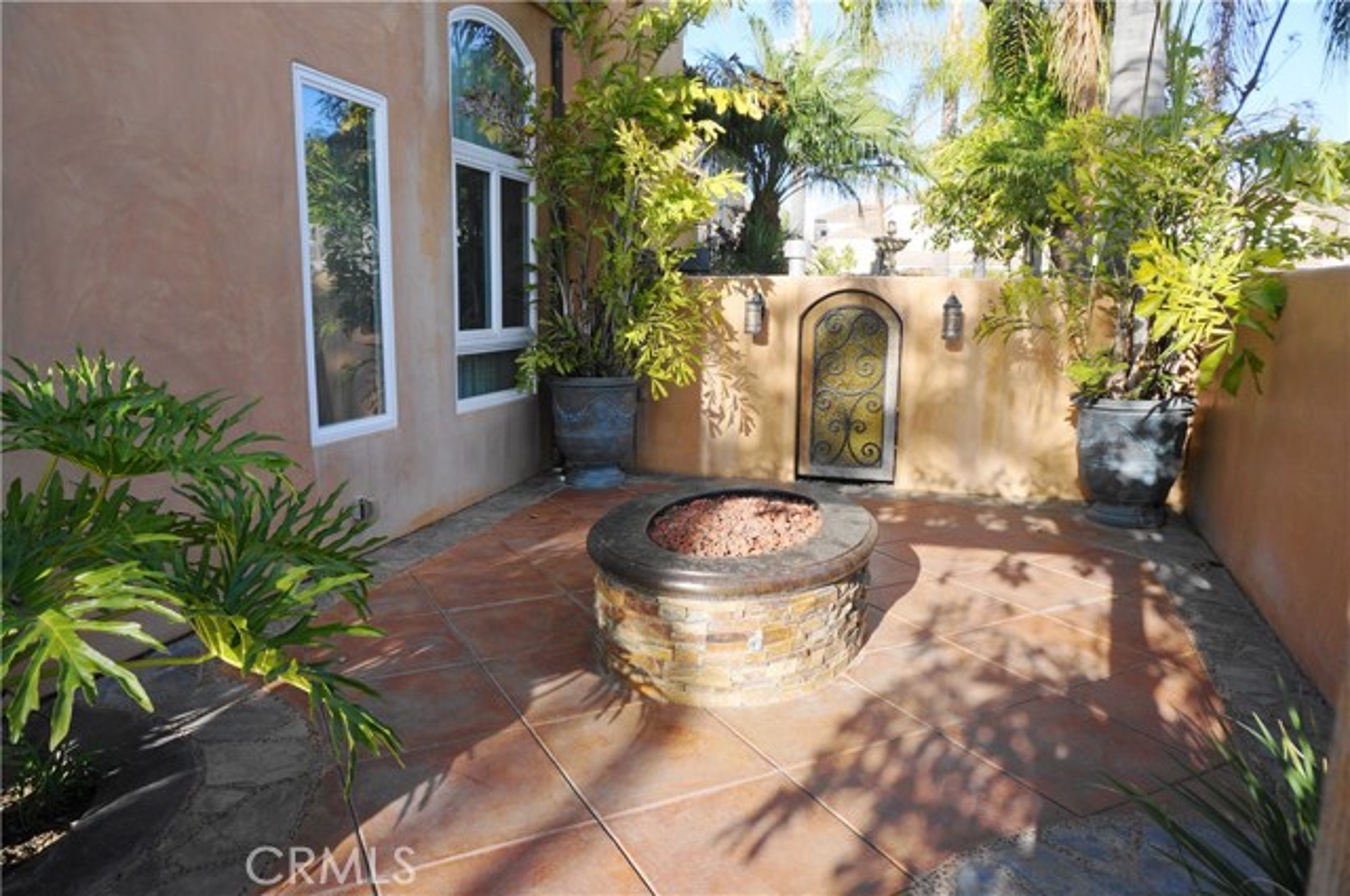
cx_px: 675
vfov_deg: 53.0
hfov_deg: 73.8
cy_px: 448
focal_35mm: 24
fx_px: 899
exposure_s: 1/200
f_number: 5.6
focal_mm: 16
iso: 100
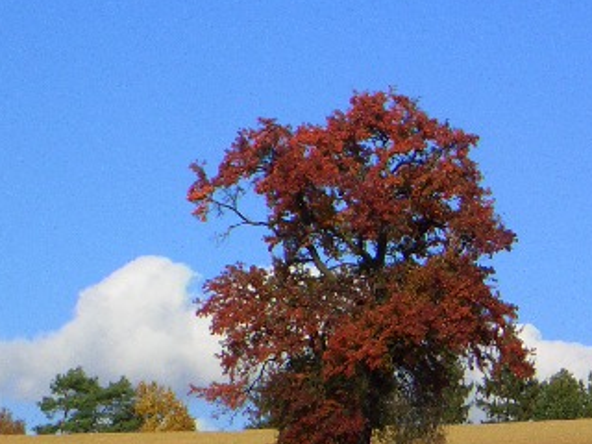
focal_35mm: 204
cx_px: 350
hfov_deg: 9.7
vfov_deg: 7.3
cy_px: 240
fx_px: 3489
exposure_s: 1/80
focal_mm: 13.5
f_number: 13.3
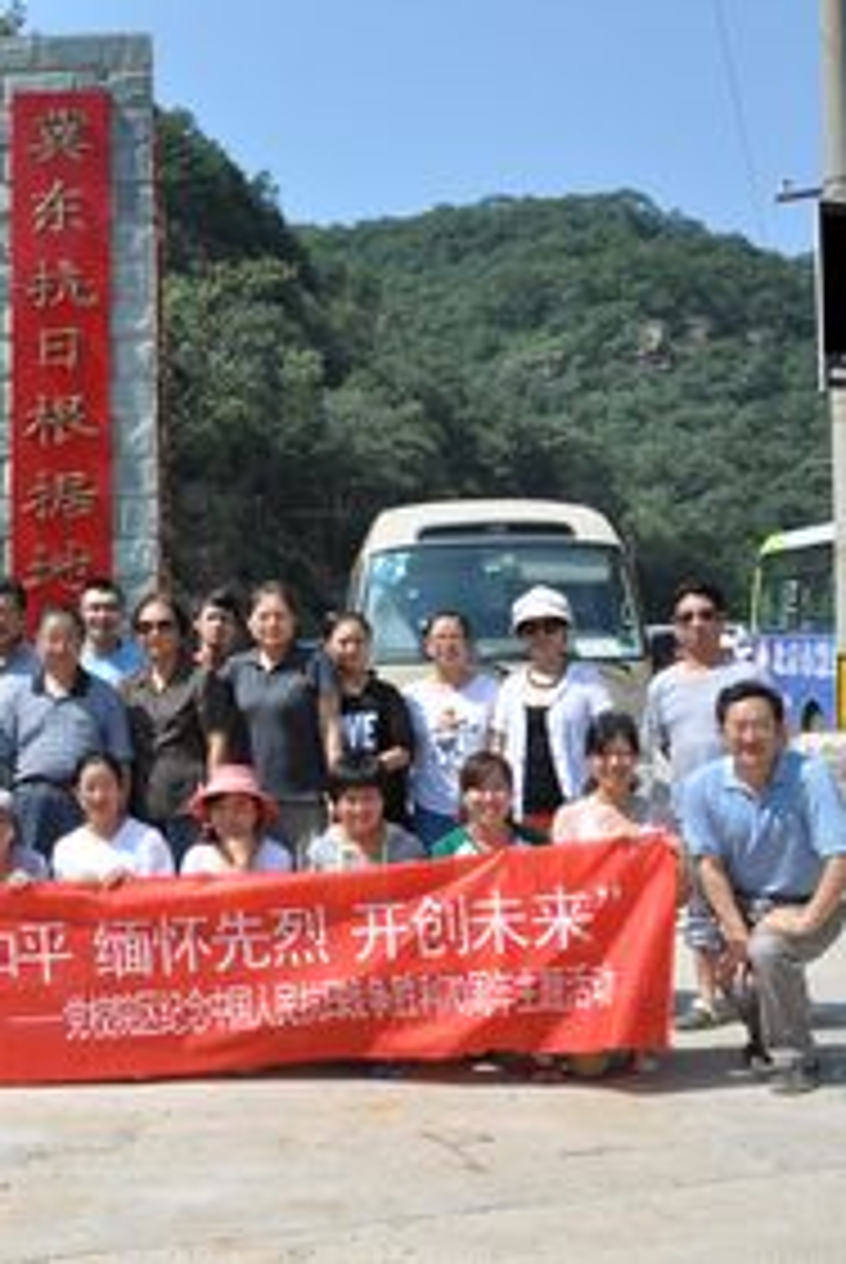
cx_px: 18
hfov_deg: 30.6
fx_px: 1442
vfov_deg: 47.4
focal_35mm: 41
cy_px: 630
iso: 400
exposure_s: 1/400
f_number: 10
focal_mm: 18
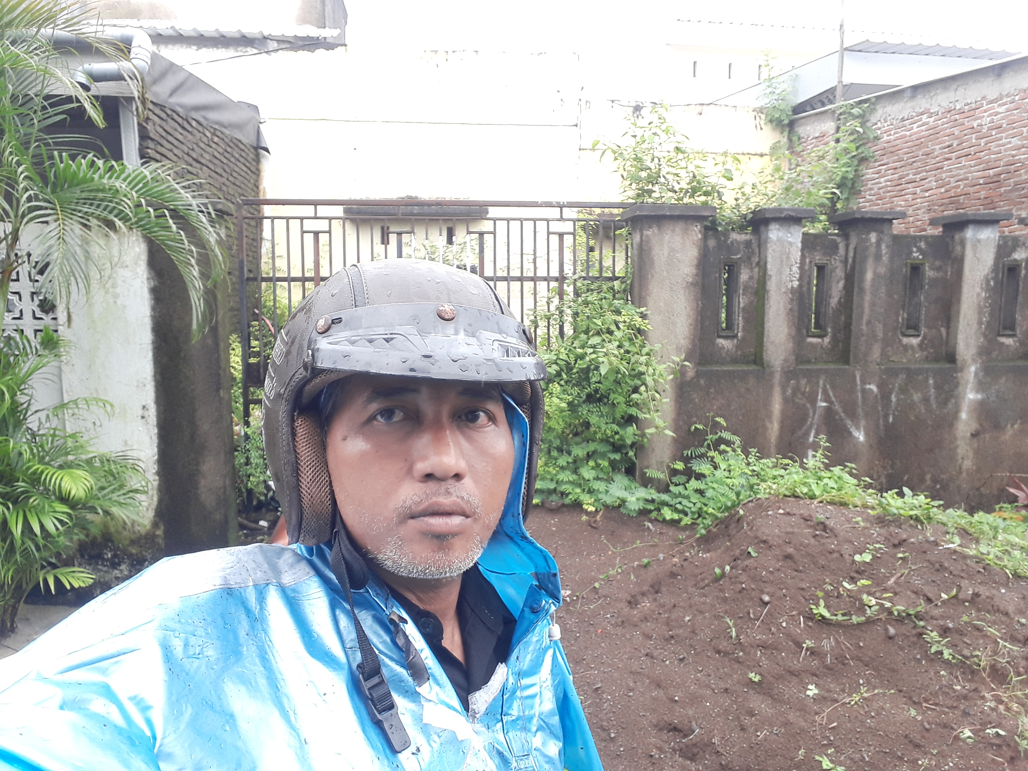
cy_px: 386
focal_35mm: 24
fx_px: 713
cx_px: 514
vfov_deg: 56.8
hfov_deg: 71.6
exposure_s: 1/192
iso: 40
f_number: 1.9
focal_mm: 2.53
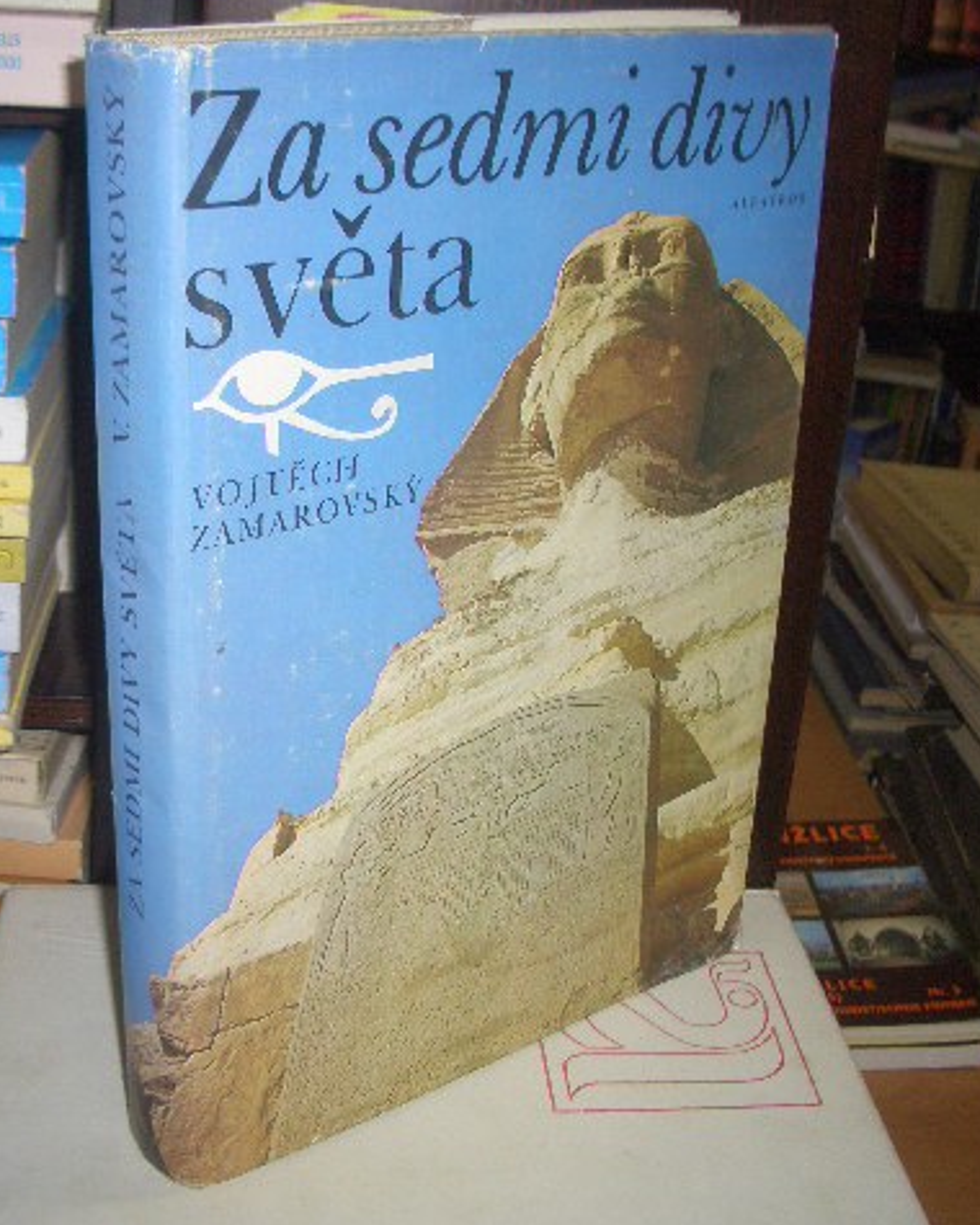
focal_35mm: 46
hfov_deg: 32.7
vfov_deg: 40.3
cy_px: 609
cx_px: 433
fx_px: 1668
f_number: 2.6
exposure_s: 1/60
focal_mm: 5.8
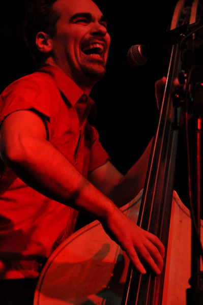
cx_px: 102
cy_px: 152
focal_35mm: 105
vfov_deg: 19.5
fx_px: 890
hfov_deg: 13.0
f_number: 4.5
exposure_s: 1/160
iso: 3200
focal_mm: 70
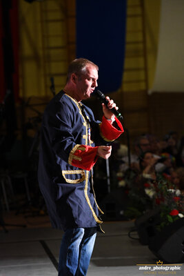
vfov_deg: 11.2
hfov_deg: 7.5
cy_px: 138
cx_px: 92
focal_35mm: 183
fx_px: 1402
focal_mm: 122
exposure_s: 1/500
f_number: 3.2
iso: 5000
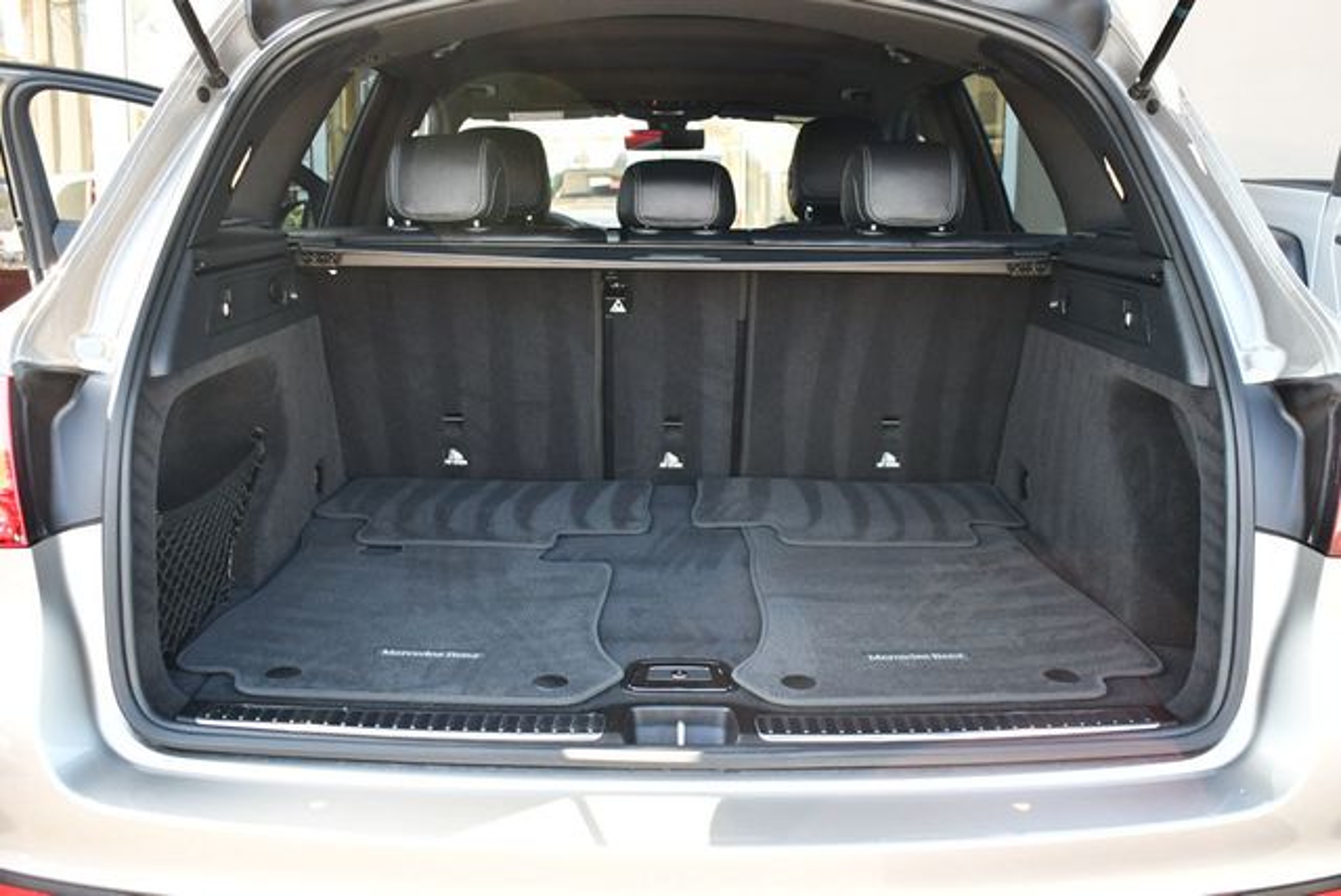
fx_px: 1342
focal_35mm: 36
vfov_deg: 36.9
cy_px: 448
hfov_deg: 53.1
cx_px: 670
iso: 800
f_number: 3.5
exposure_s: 1/250
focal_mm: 18
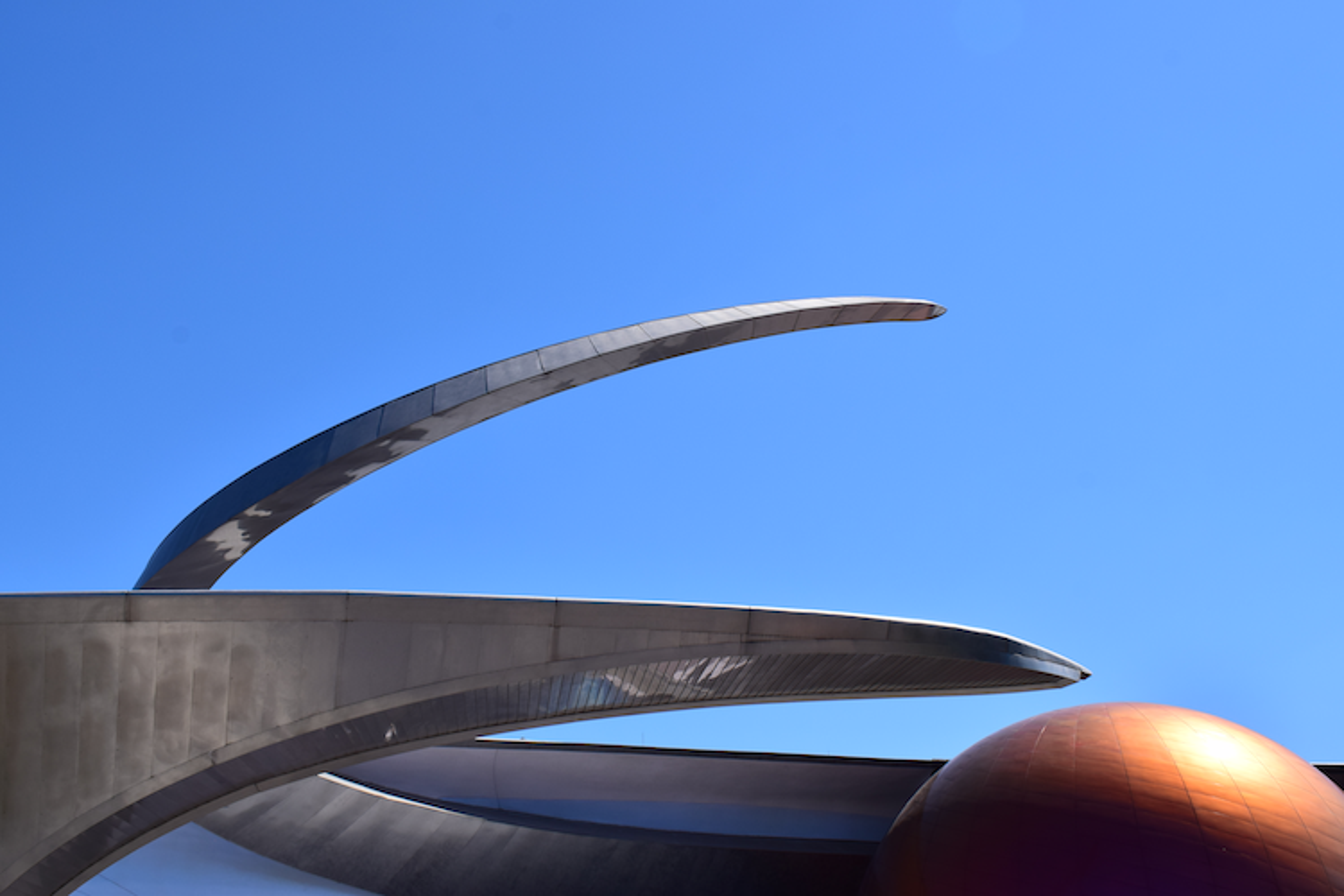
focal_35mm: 39
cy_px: 448
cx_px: 672
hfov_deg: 49.6
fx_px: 1456
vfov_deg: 34.2
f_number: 11
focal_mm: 26
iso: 200
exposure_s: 1/500
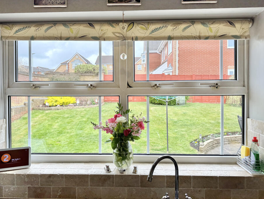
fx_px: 206
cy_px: 93
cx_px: 124
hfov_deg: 65.3
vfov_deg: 51.3
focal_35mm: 27
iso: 80
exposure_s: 1/535
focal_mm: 6.76
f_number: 1.78
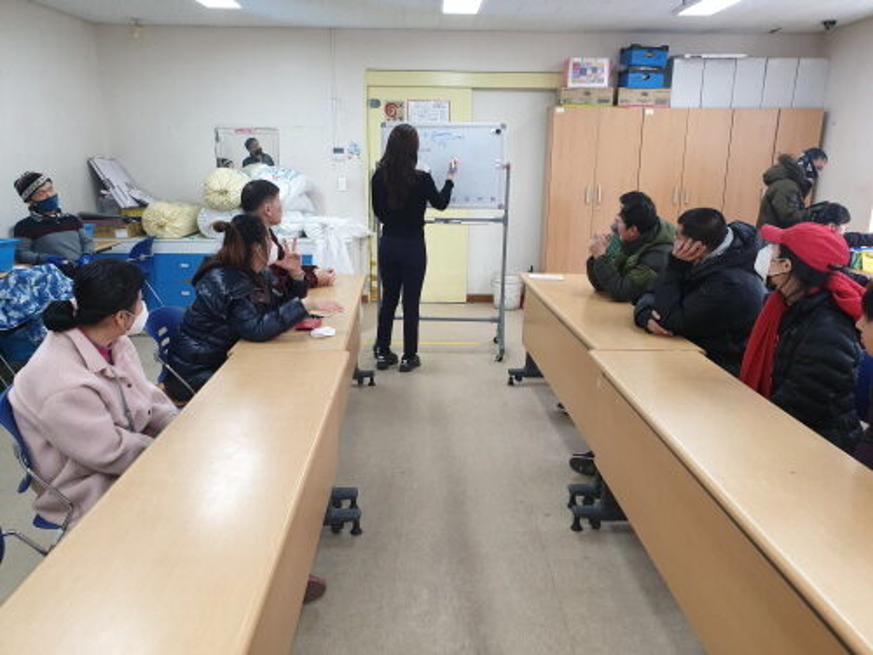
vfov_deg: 53.1
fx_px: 656
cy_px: 328
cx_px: 436
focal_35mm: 26
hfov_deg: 67.3
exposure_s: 1/60
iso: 160
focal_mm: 4.3
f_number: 2.4
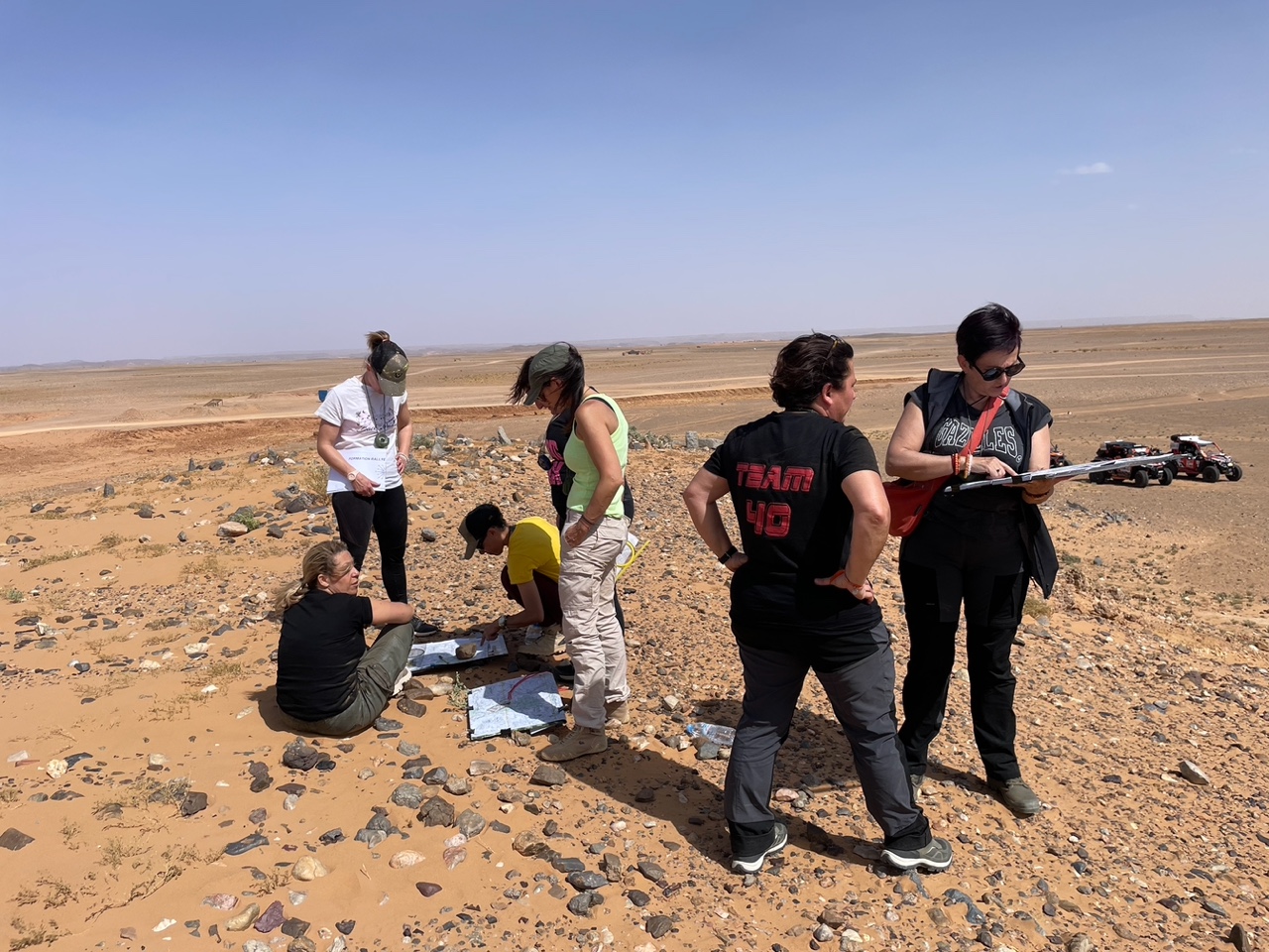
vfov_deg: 53.1
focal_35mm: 26
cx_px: 634
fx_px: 953
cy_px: 476
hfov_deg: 67.3
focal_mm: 4.2
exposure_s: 1/5291
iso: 32
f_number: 1.6
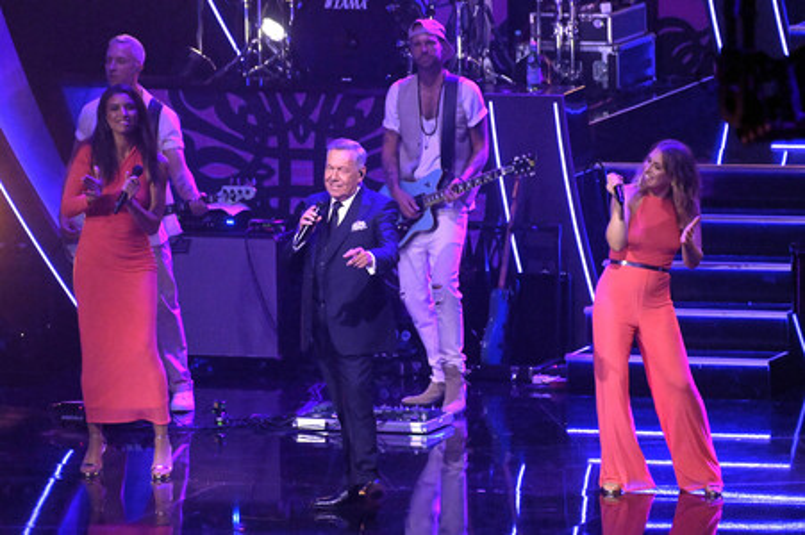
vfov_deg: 2.7
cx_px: 402
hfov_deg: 4.1
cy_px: 268
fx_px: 11172
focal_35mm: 500
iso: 16000
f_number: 5.6
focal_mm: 500
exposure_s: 1/400
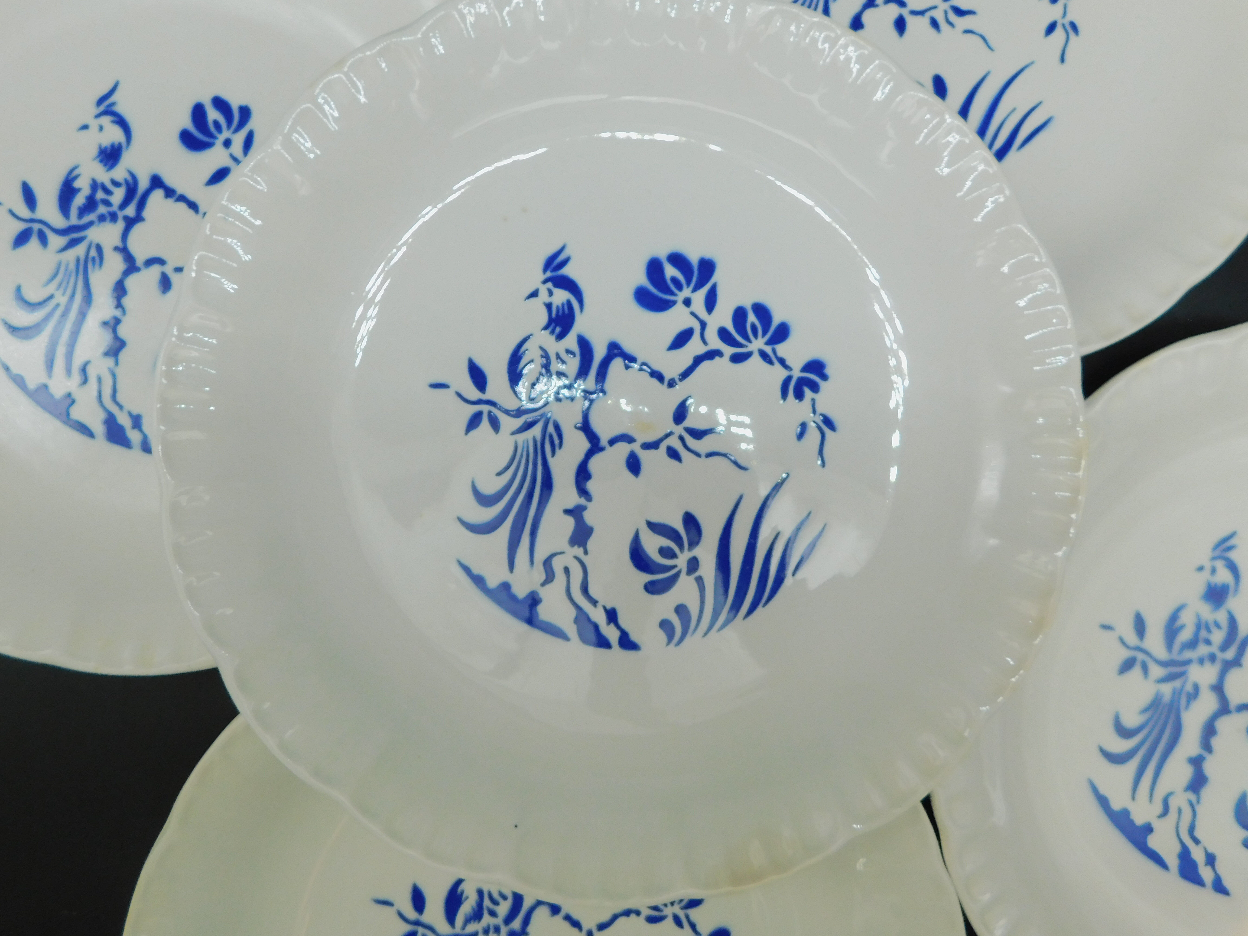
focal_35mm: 24
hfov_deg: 71.6
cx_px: 624
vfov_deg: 56.8
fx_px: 865
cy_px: 468
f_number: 3
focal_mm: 4.1
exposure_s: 1/320
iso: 125
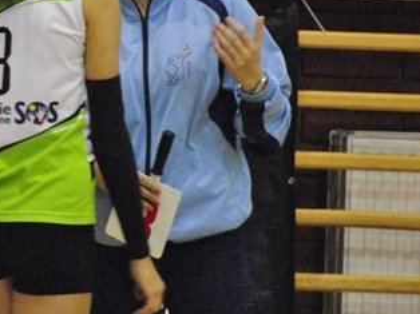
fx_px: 7262
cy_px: 39
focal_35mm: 599
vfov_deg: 2.5
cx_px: 83
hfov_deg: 3.3
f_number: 5.6
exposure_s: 1/100
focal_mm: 200
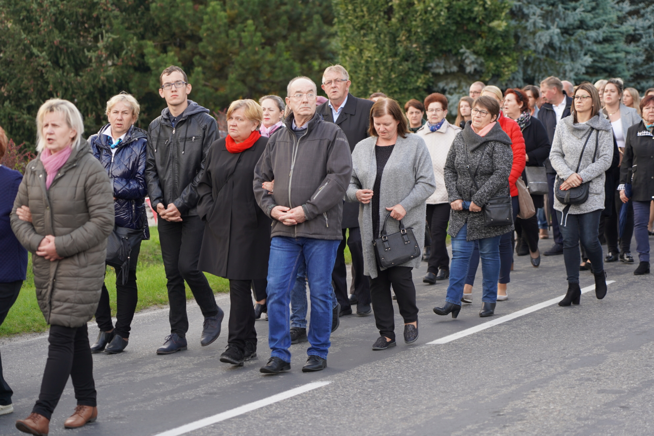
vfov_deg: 13.0
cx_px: 327
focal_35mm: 105
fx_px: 1908
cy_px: 218
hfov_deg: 19.5
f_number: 4
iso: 320
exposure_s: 1/160
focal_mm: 105
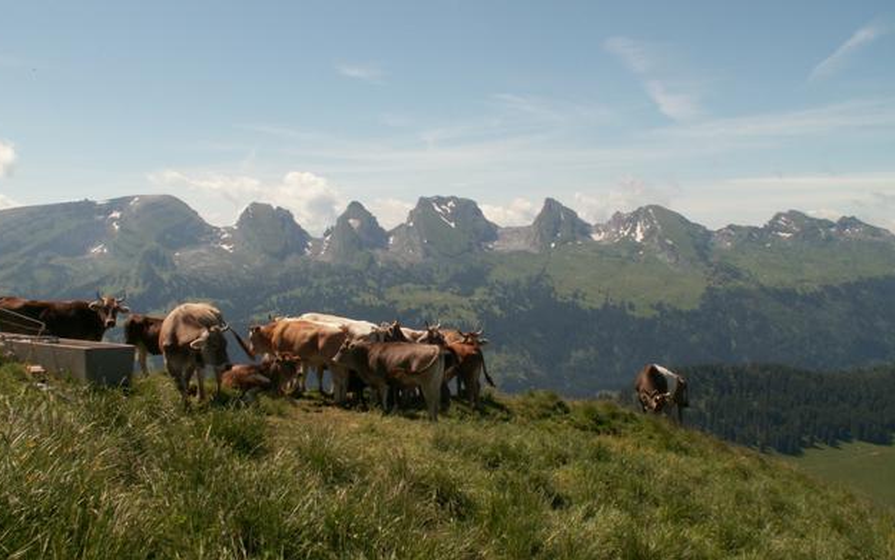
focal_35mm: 38
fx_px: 927
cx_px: 438
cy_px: 264
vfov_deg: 33.6
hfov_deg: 51.5
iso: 50
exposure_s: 1/250
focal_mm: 5.86
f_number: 7.1
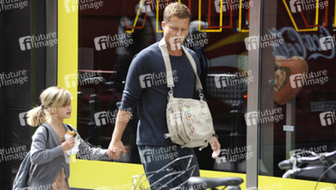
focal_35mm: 211
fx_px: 1881
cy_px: 98
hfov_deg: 10.2
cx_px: 169
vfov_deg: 5.8
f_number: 7.1
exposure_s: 1/200
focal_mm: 200
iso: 320
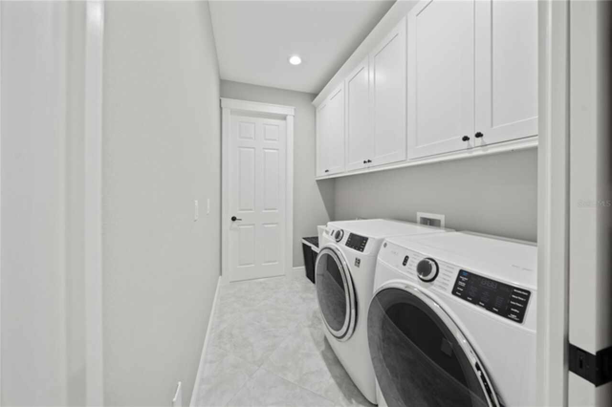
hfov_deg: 112.6
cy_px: 204
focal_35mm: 12
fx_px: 204
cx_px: 306
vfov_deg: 89.9
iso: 50
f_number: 7.1
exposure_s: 1/1.25
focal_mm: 12
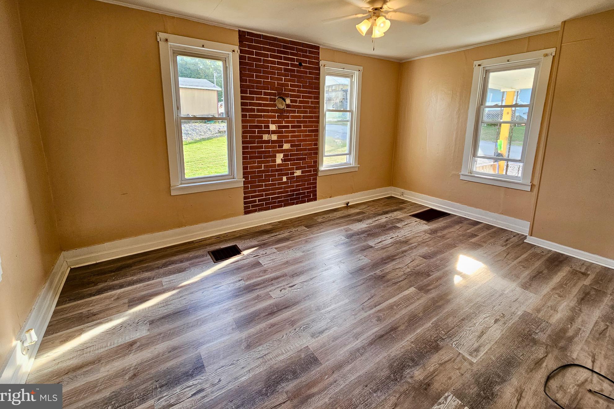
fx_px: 239
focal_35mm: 14
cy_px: 171
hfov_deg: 104.2
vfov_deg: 80.6
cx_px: 303
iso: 64
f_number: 2.2
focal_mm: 2.2
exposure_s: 1/60
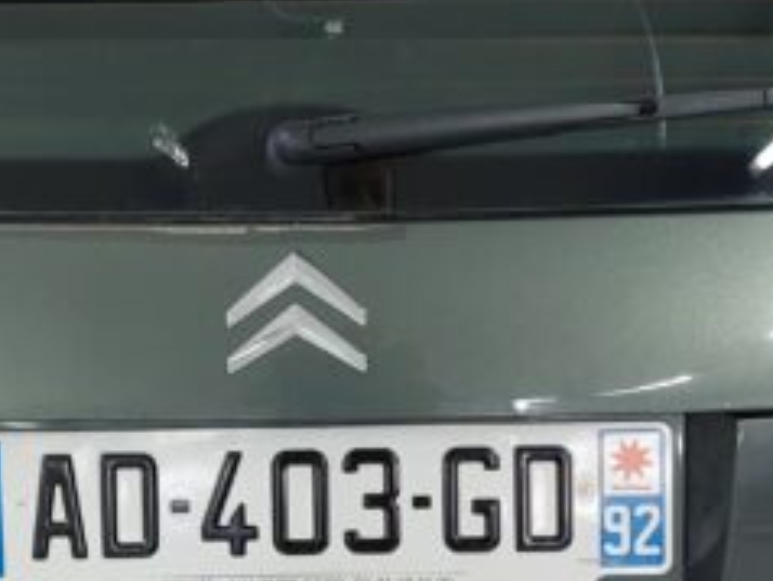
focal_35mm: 84
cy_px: 364
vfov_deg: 17.6
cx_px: 302
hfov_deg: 23.2
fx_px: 1878
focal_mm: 5.23
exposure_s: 1/50
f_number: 1.8
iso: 400
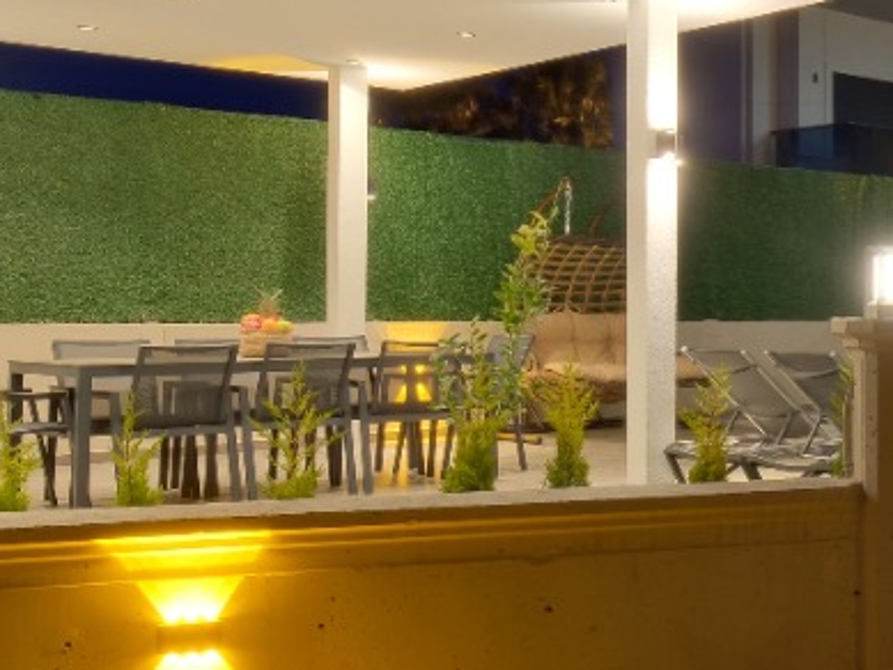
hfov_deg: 30.6
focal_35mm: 48
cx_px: 1178
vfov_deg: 30.2
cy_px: 383
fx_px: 1239
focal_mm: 8.3
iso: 125
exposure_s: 6.5
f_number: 8
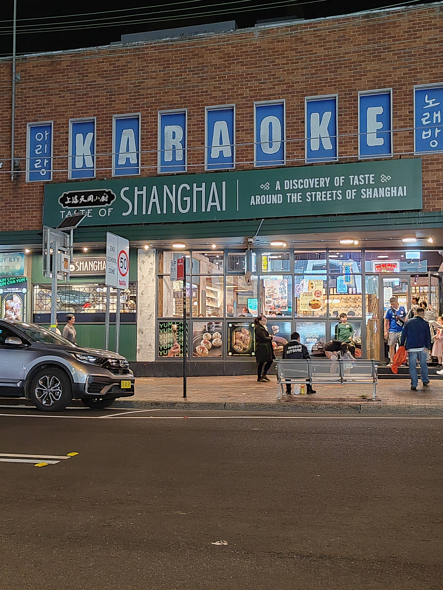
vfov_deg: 46.8
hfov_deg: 36.0
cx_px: 222
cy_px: 295
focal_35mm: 40
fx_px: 683
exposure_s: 1/50
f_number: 1.9
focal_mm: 5.52
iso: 1010
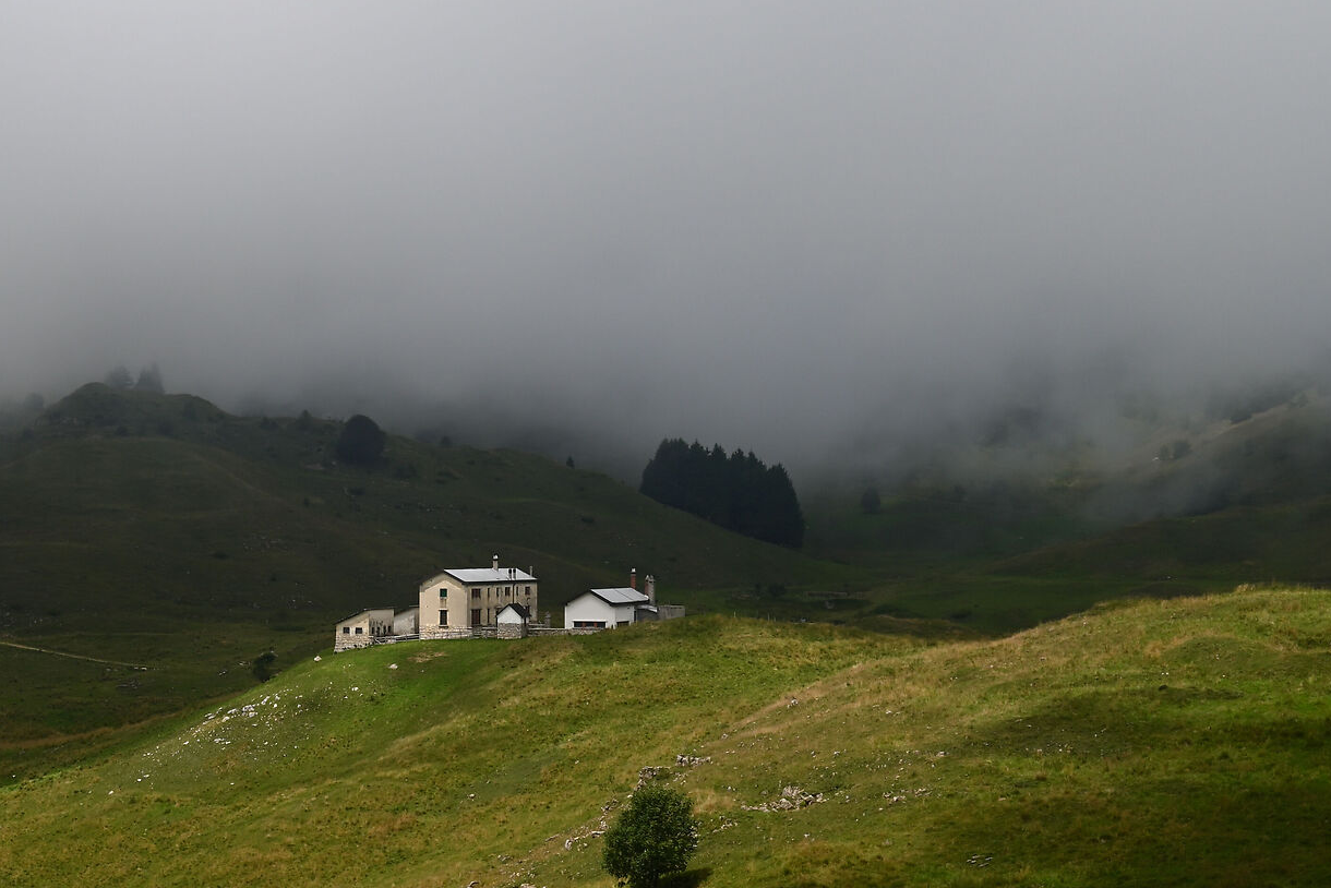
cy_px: 530
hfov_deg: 32.3
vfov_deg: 22.4
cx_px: 287
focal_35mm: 60
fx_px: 2236
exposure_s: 1/320
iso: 100
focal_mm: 20.5
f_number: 10
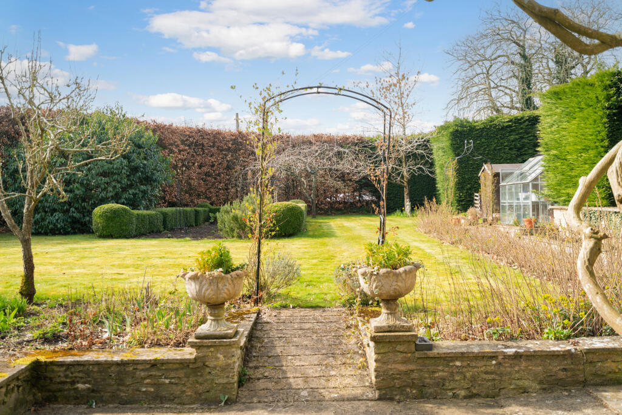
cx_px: 311
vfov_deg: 40.0
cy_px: 208
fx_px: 570
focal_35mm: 33
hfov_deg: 57.2
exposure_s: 1/500
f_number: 4.5
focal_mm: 33
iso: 320
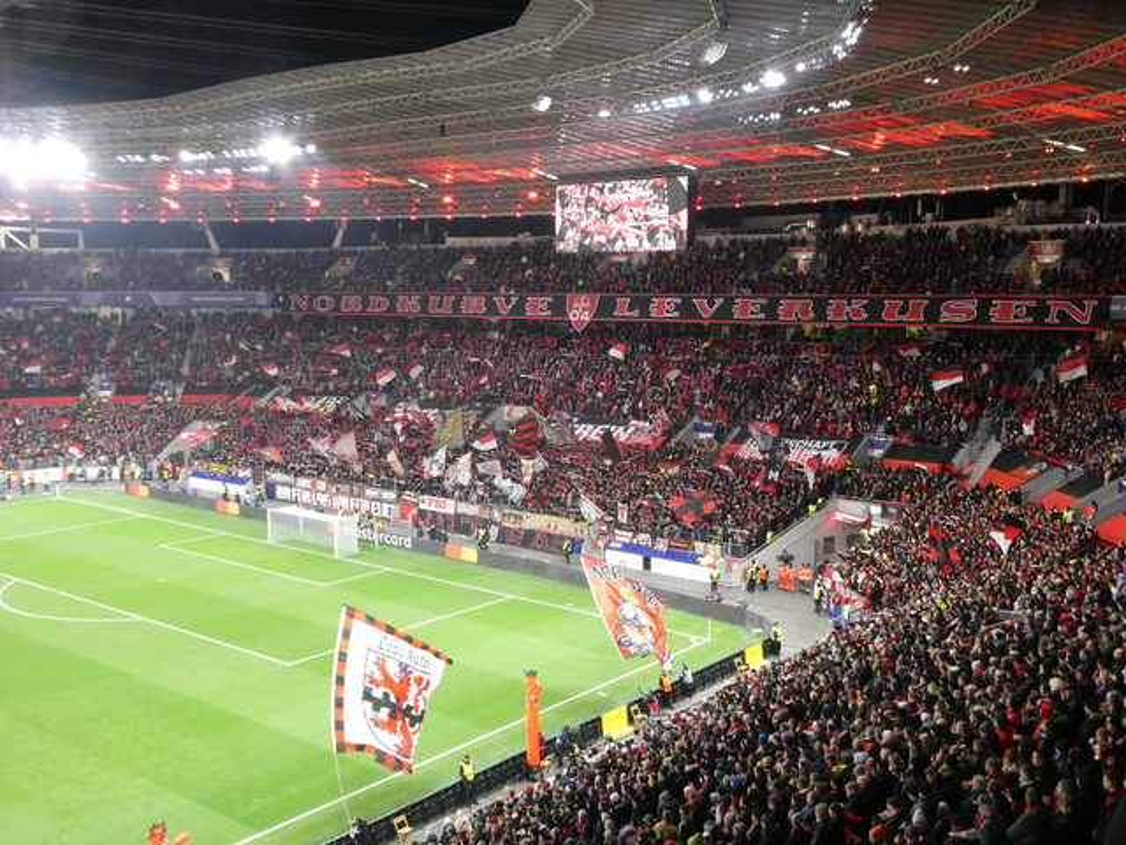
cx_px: 563
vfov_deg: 40.7
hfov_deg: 52.6
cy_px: 422
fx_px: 1138
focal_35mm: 35
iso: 640
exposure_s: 1/80
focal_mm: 6.3
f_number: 3.7
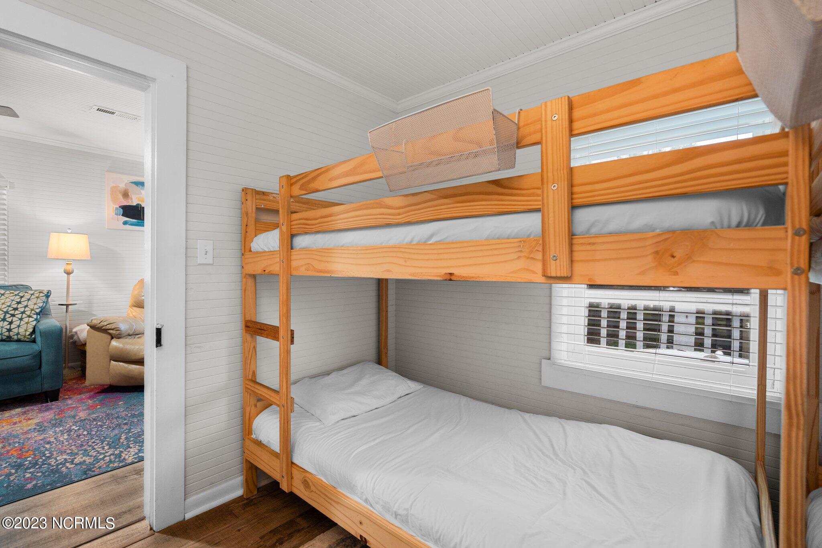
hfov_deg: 96.7
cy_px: 274
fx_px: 365
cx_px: 411
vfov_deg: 73.7
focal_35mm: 16
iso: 250
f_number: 4
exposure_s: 1/13
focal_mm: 16
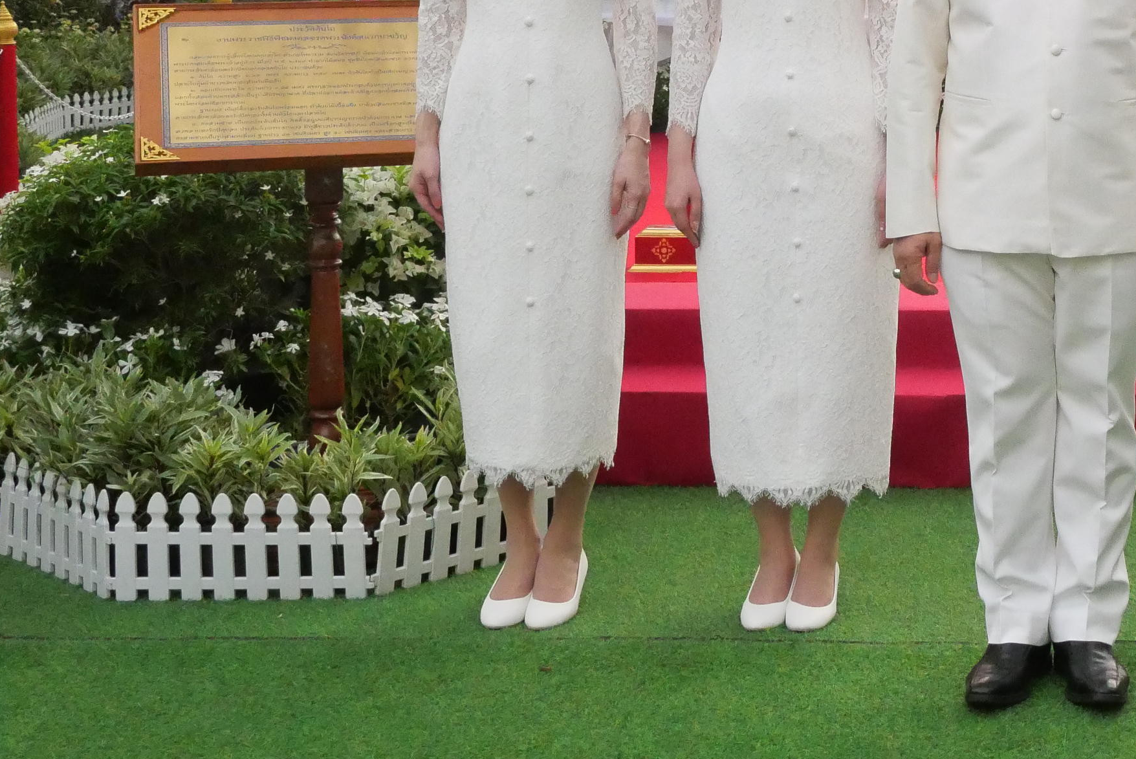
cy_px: -42
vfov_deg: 17.9
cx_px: 1042
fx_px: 2336
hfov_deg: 26.3
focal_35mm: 74
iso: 4000
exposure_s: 1/4000
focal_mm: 17
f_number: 7.1
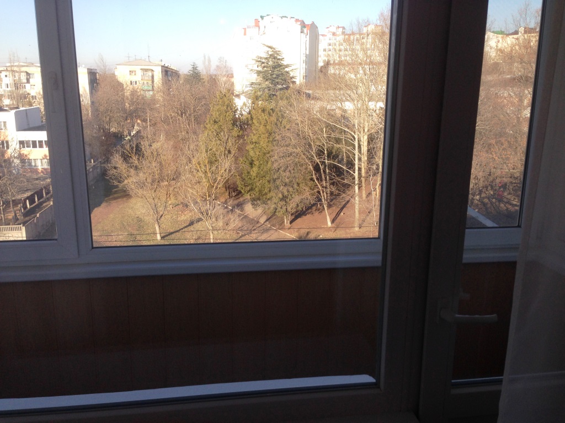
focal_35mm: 33
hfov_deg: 55.4
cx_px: 282
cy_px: 212
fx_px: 539
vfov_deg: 42.9
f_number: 2.4
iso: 50
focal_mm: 4.12
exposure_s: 1/459
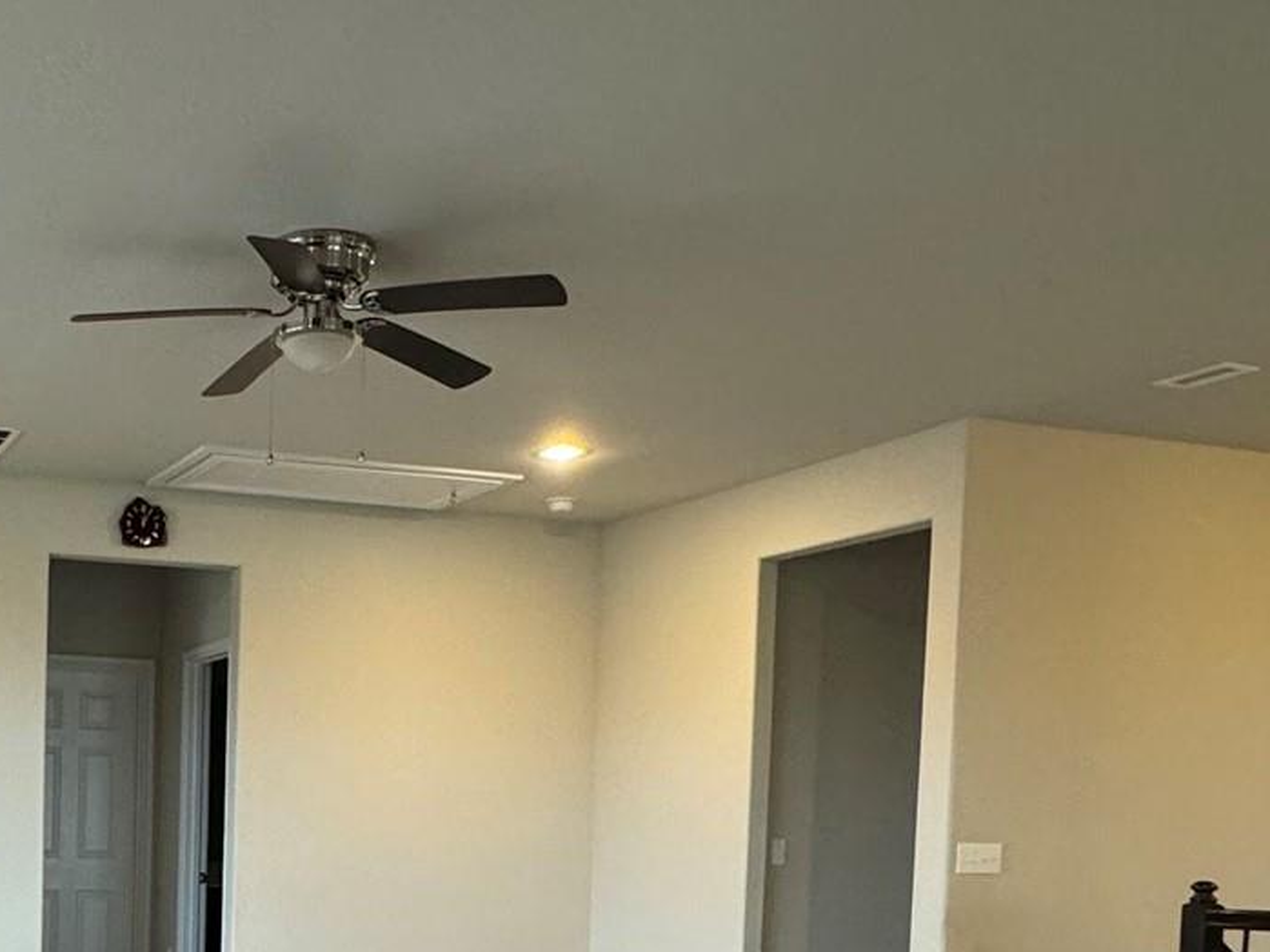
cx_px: 122
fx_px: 1504
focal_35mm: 41
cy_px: 899
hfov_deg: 42.0
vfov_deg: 32.9
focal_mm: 2.22
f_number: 2.2
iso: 320
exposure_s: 1/60
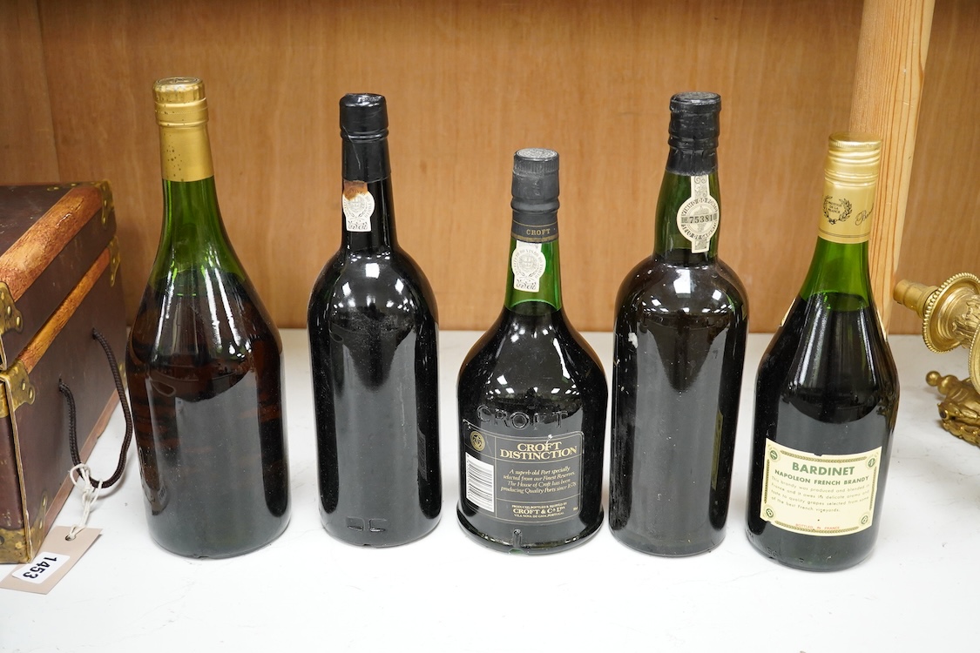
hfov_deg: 43.6
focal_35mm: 45
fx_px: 1225
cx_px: 490
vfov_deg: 29.9
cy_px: 326
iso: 2500
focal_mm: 30
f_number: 5.6
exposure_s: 1/160
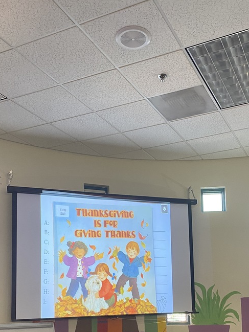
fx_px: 393
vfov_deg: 43.8
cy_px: 260
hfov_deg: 35.1
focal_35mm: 41
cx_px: 142
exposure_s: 1/60
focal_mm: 4.25
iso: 400
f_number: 1.8
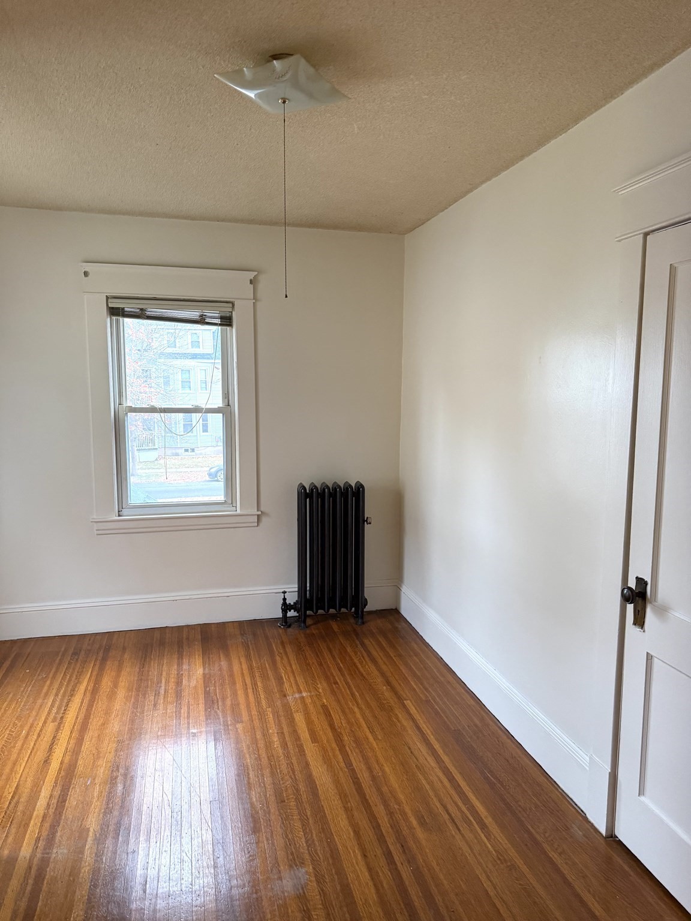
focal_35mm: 24
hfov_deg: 56.8
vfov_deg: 71.6
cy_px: 460
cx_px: 346
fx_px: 639
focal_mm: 6.76
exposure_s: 1/120
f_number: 1.78
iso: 400
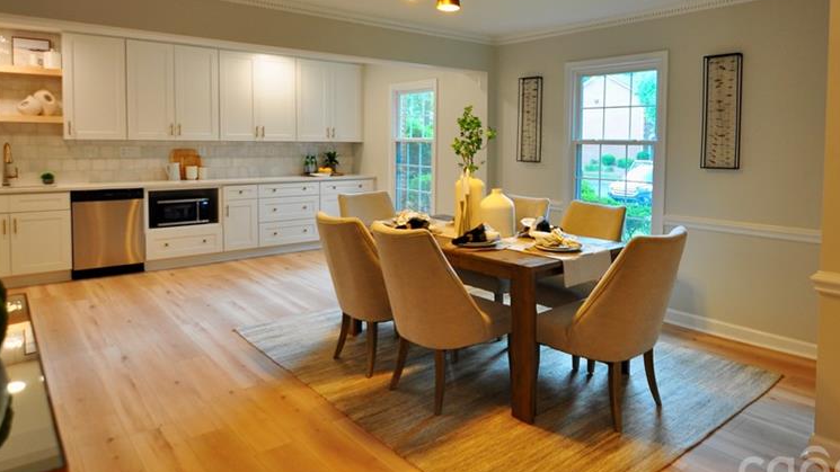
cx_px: 499
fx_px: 528
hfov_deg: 76.2
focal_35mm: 24
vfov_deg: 47.6
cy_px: 166
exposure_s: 1/25
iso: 200
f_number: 2.8
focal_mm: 11
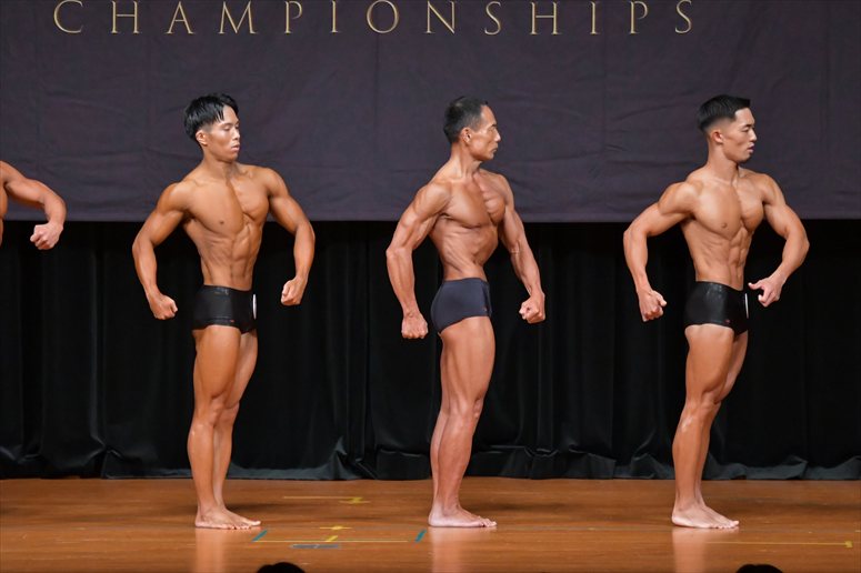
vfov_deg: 5.4
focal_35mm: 255
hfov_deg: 8.1
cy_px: 286
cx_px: 430
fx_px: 6096
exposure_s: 1/400
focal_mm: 170
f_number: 5.6
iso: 5000
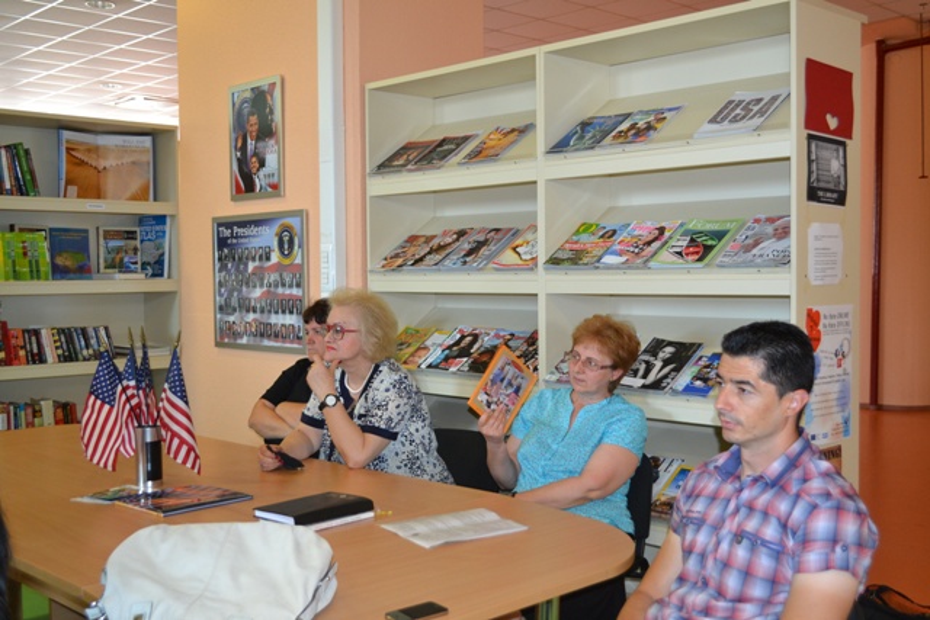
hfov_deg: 49.5
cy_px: 310
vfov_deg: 34.2
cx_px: 465
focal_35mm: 39
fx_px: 1008
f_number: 4.2
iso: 900
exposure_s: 1/60
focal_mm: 26
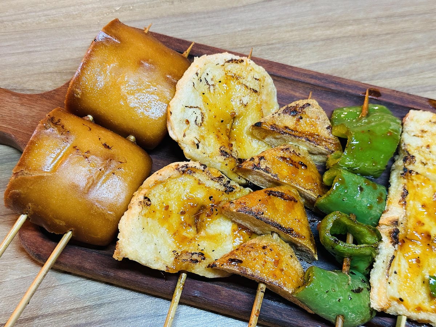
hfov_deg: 39.7
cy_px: 164
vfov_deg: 30.3
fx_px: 605
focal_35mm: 48
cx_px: 218
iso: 320
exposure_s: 1/40
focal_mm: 6.86
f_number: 1.78
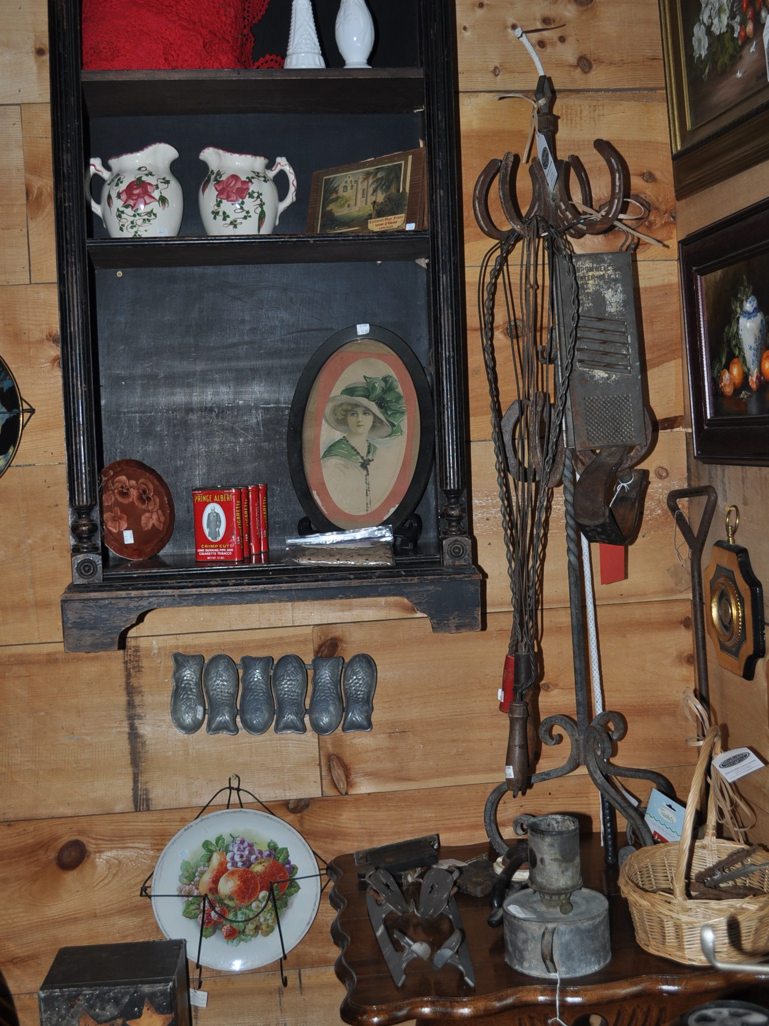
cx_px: 391
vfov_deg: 46.7
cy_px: 468
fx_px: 1185
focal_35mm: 40
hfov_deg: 36.0
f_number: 4
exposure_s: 1/60
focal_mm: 24
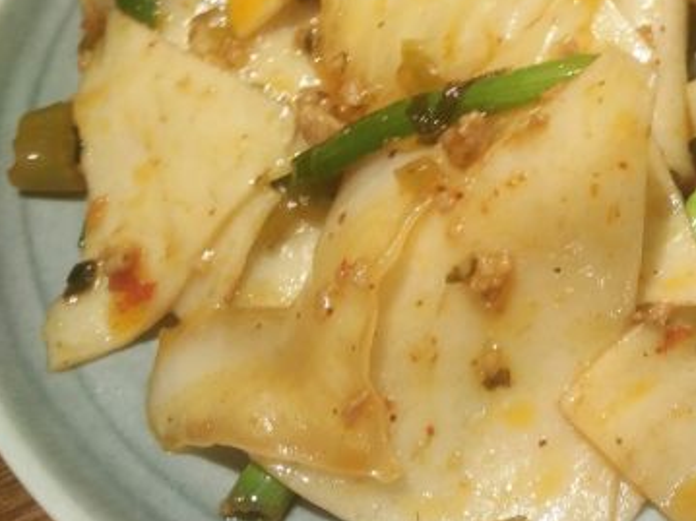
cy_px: 137
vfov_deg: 34.4
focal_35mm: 41
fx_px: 824
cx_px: 663
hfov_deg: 41.1
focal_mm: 3.66
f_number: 2.2
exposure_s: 1/33.3
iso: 100
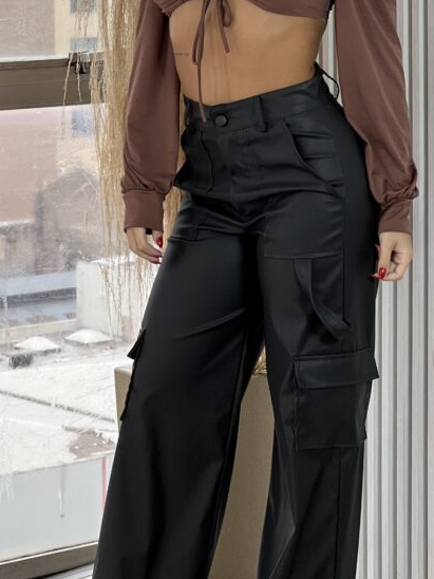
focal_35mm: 144
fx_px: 2407
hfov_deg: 10.3
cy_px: 229
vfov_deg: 13.7
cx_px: 231
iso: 80
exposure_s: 1/120
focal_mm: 9
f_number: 2.8
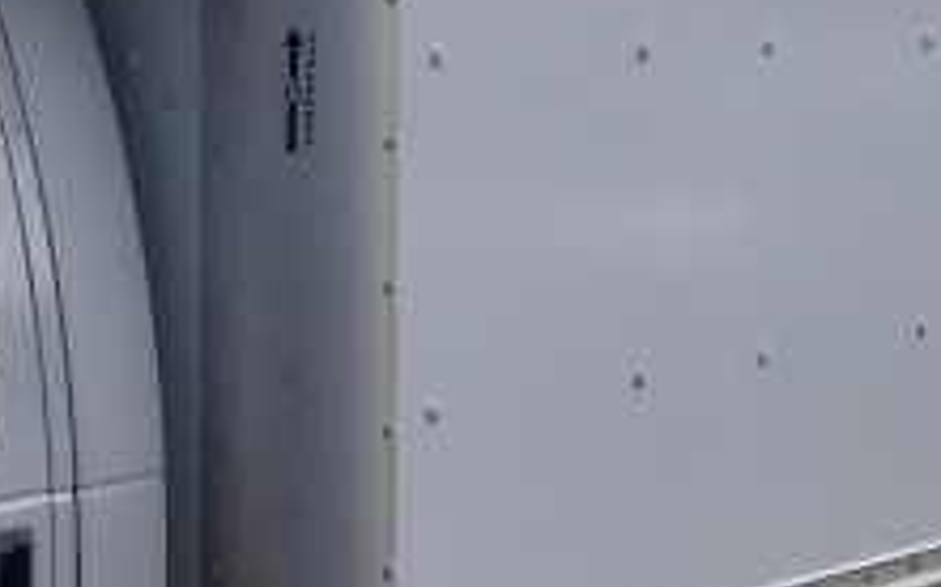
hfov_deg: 12.5
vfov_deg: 8.1
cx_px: -264
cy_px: 451
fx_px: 4153
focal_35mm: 162
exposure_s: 1/1642
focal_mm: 4.12
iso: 50
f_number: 2.4
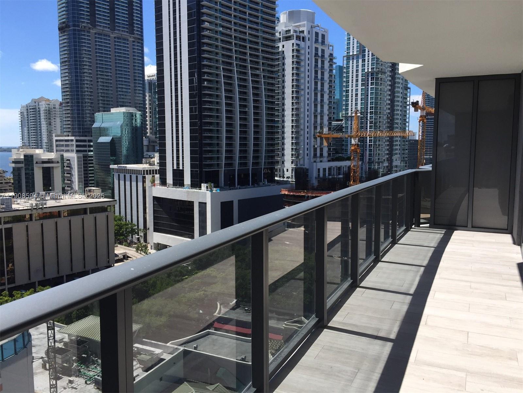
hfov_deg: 61.7
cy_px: 196
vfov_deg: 48.2
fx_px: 438
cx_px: 262
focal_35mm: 29
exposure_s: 1/1582
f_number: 2.2
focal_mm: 4.15
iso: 32
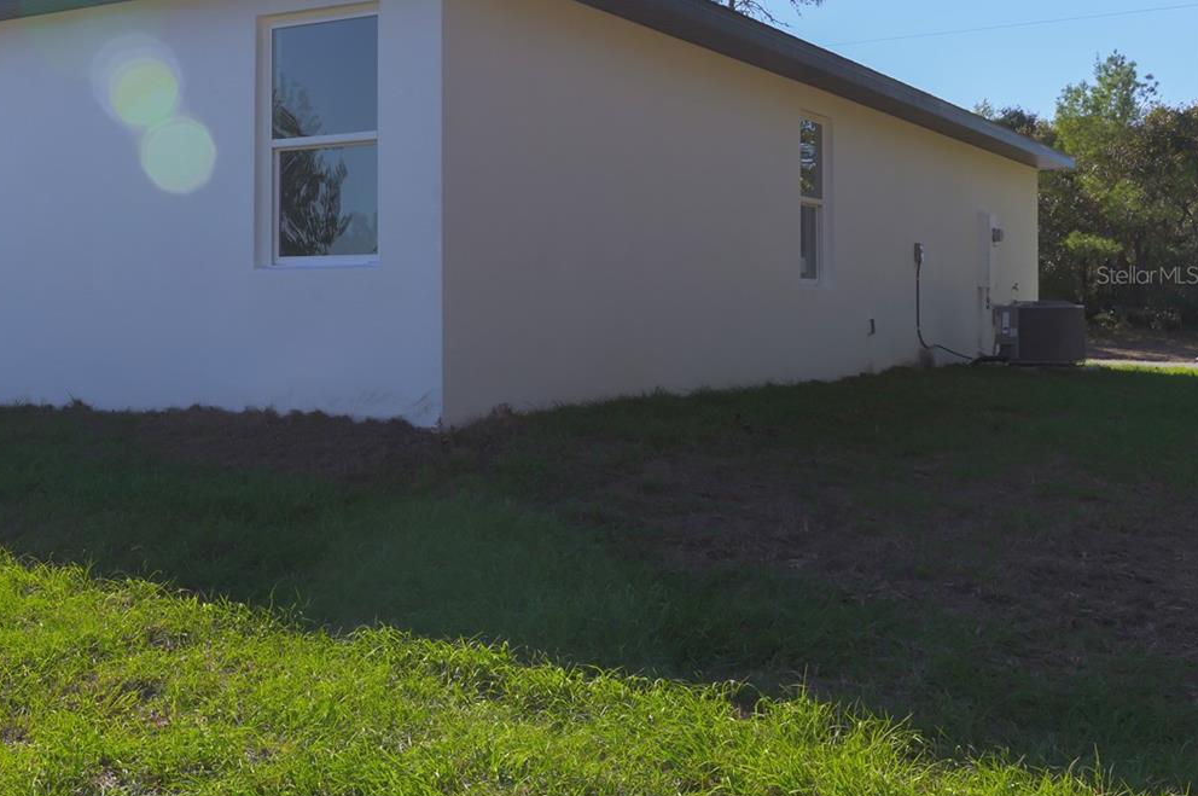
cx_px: 238
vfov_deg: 26.8
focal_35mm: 50
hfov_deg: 38.2
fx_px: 1662
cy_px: 275
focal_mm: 31
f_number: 13
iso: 100
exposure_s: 1/80
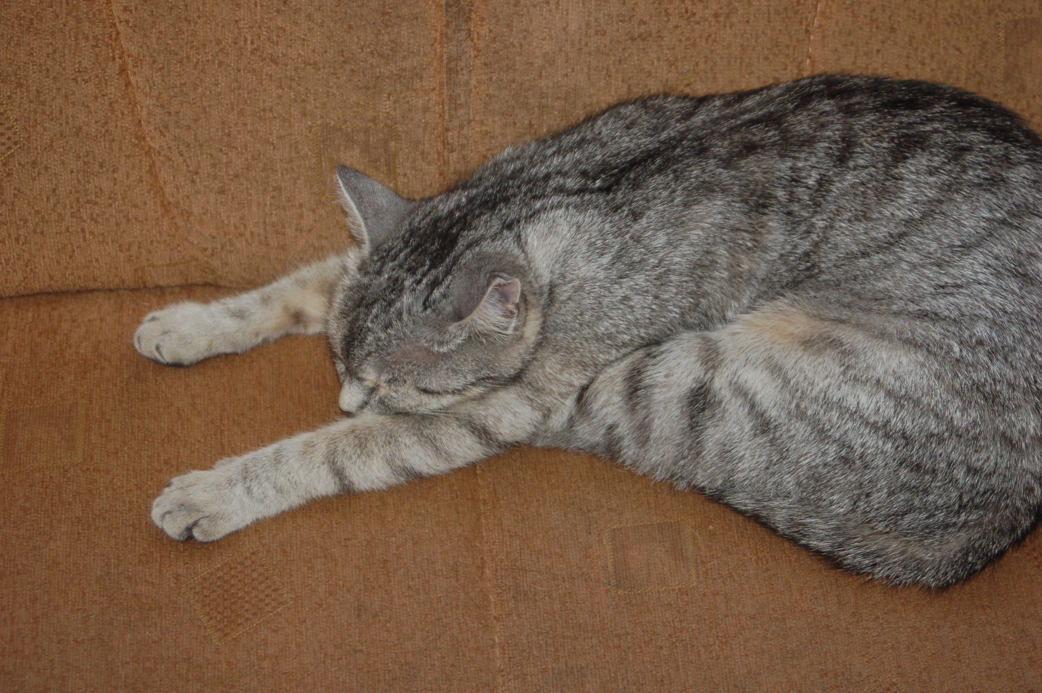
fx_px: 3036
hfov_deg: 19.5
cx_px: 521
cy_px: 346
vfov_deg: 13.0
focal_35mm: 105
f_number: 4.5
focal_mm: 70
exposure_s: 1/60
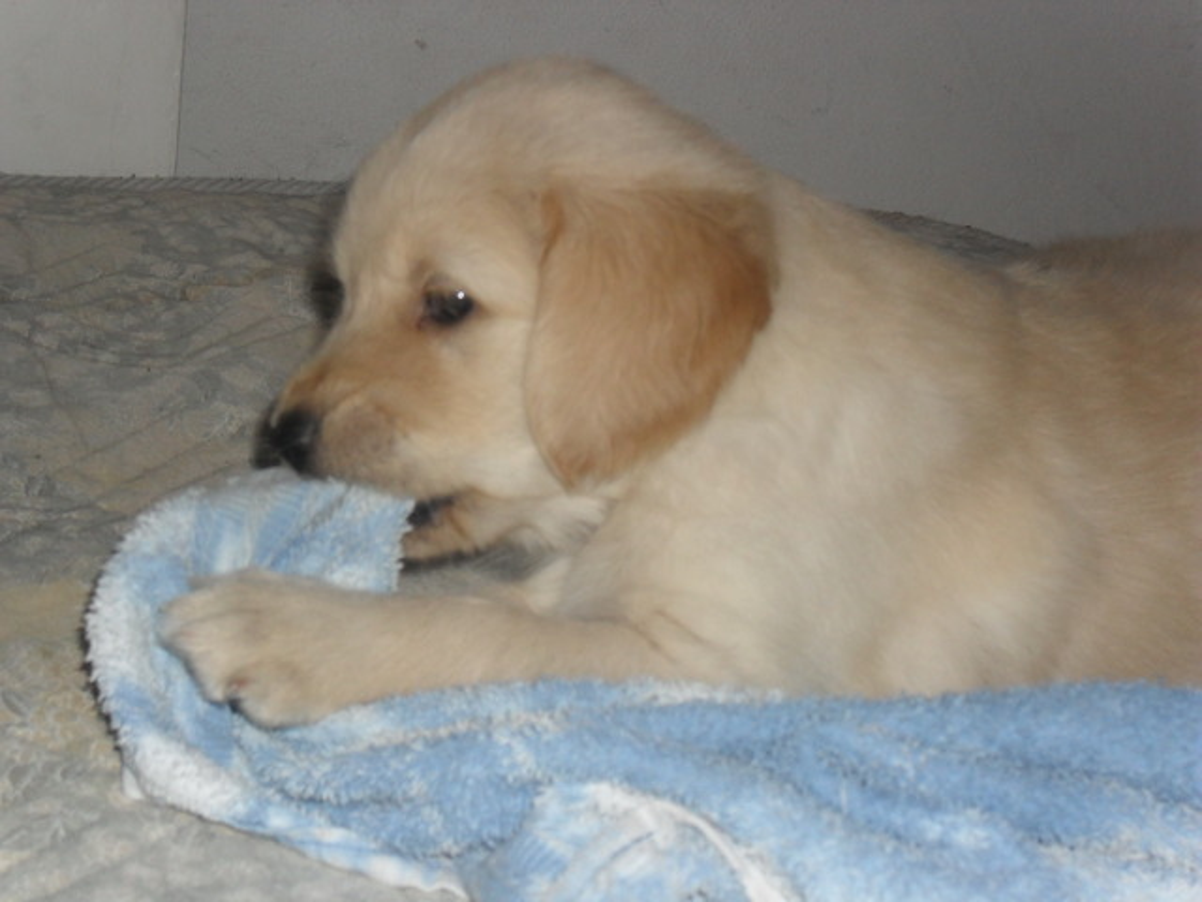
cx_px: 601
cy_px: 451
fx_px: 2674
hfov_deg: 25.3
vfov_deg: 19.1
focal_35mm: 77
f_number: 5
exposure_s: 1/60
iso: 200
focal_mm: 13.6
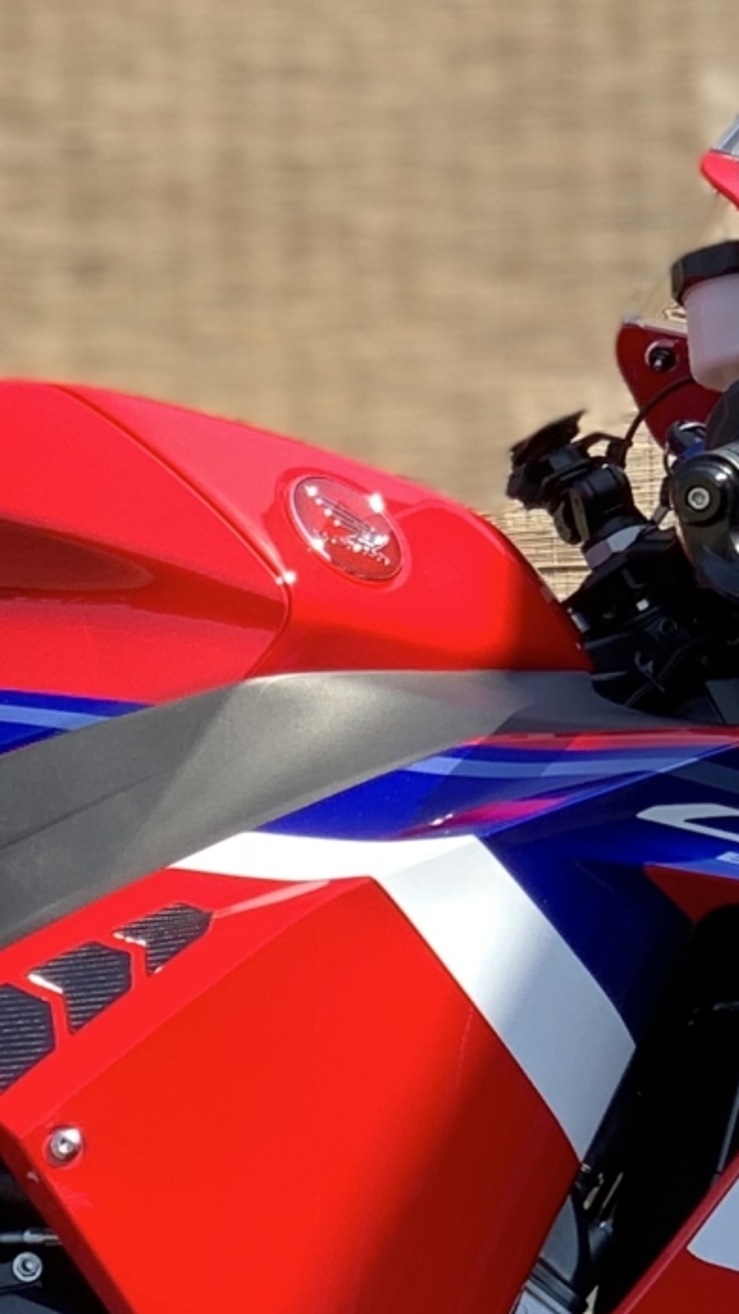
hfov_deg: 5.8
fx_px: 7247
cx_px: -264
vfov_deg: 10.3
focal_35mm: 208
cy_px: 1301
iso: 16
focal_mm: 6
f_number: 2.4
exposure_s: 1/122
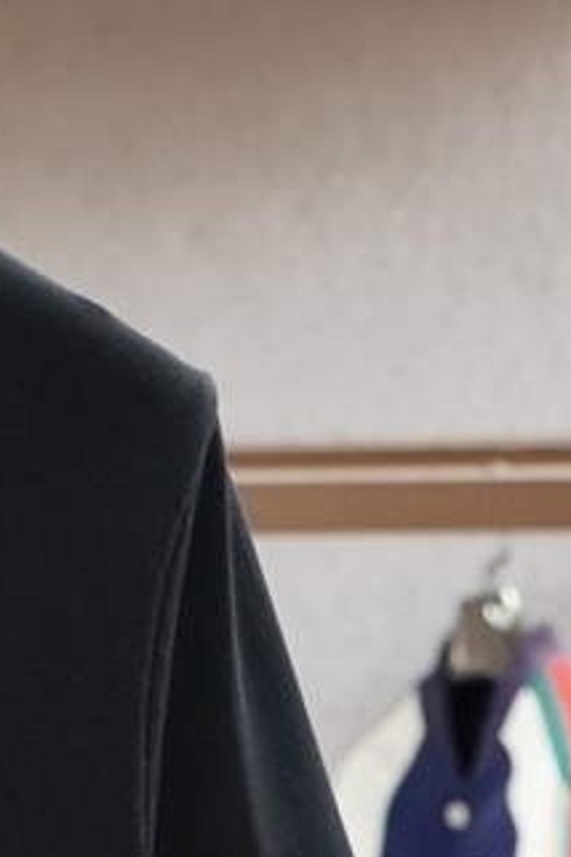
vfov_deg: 9.8
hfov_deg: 6.7
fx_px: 4687
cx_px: -584
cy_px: 1669
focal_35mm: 197
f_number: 4
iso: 1000
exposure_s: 1/250
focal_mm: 26
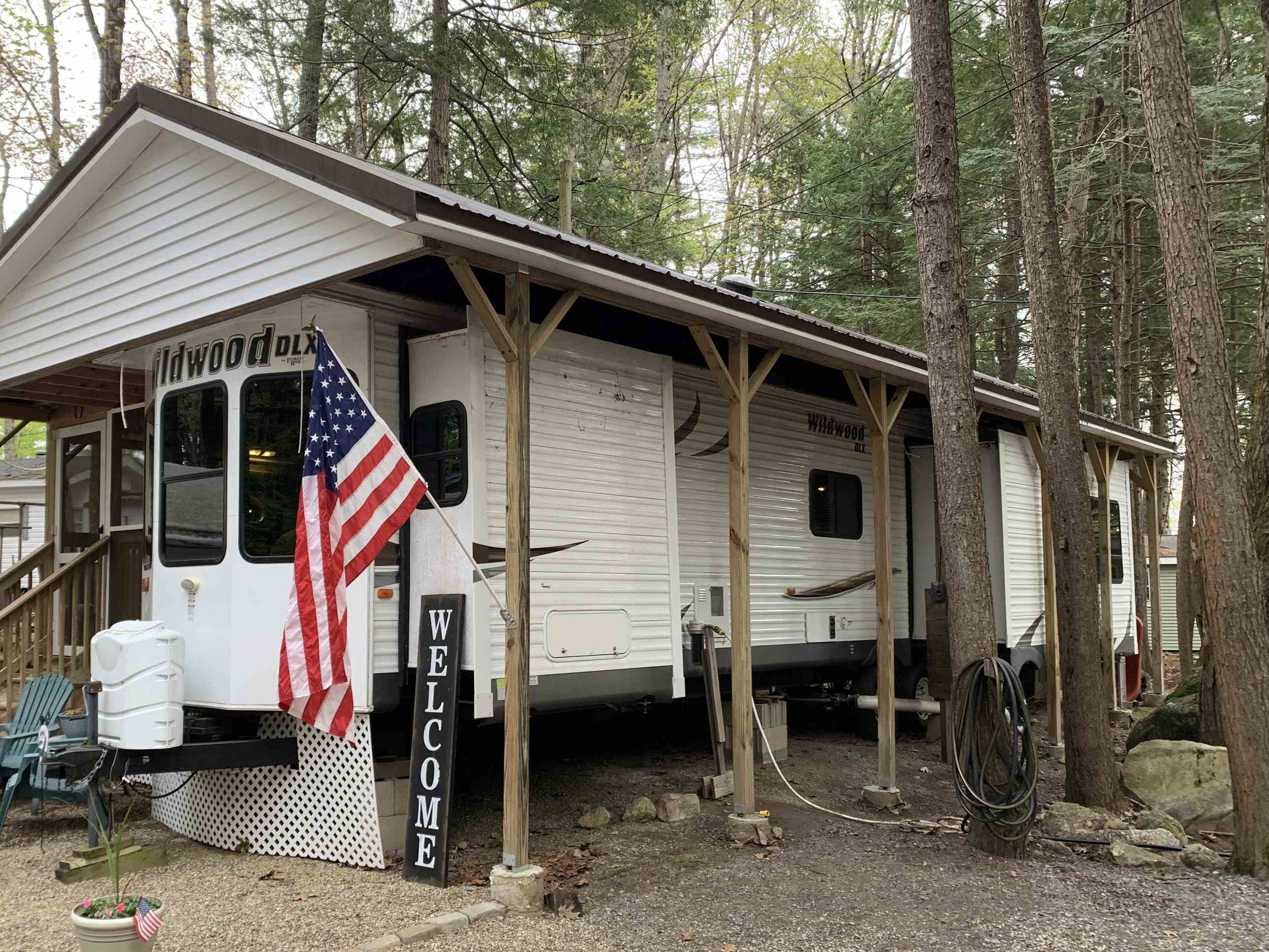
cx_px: 552
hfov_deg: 58.2
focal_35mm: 31
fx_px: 1136
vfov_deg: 45.4
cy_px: 525
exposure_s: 1/121
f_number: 1.8
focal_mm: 4.25
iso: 64
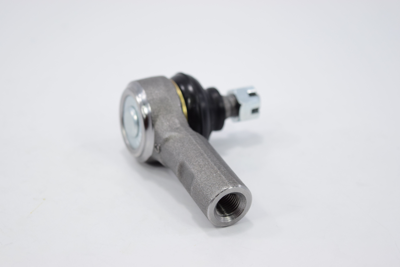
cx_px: 200
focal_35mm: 82
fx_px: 917
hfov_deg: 24.6
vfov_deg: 16.6
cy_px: 134
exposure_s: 1/160
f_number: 5.6
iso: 640
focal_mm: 55
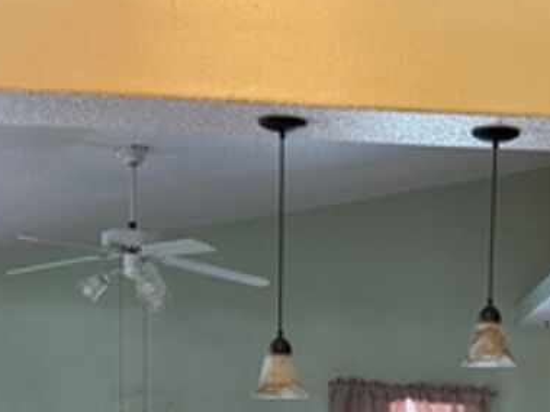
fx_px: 1287
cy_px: 564
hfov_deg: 23.8
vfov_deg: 16.9
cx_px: 421
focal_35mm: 81
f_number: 1.78
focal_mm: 6.76
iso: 200
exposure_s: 1/69
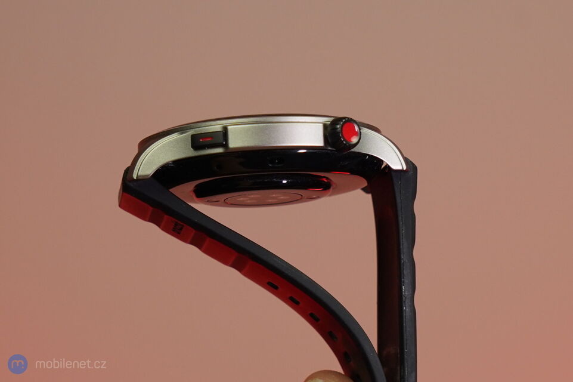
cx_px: 286
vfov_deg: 28.6
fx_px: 748
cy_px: 191
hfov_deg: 41.9
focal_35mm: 47
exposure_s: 1/160
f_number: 7.1
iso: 800
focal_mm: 47
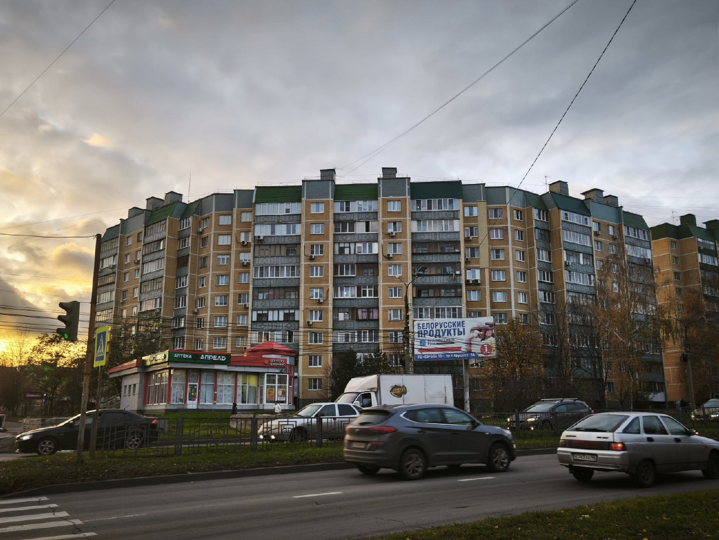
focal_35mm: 31
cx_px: 360
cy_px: 270
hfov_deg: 58.4
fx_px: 644
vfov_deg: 45.4
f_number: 1.7
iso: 80
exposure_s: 1/212
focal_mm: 5.35
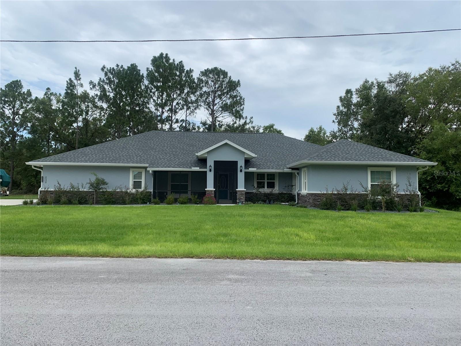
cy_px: 173
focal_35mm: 26
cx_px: 230
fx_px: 346
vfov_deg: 53.1
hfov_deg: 67.3
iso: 25
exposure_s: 1/1779
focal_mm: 4.25
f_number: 1.8
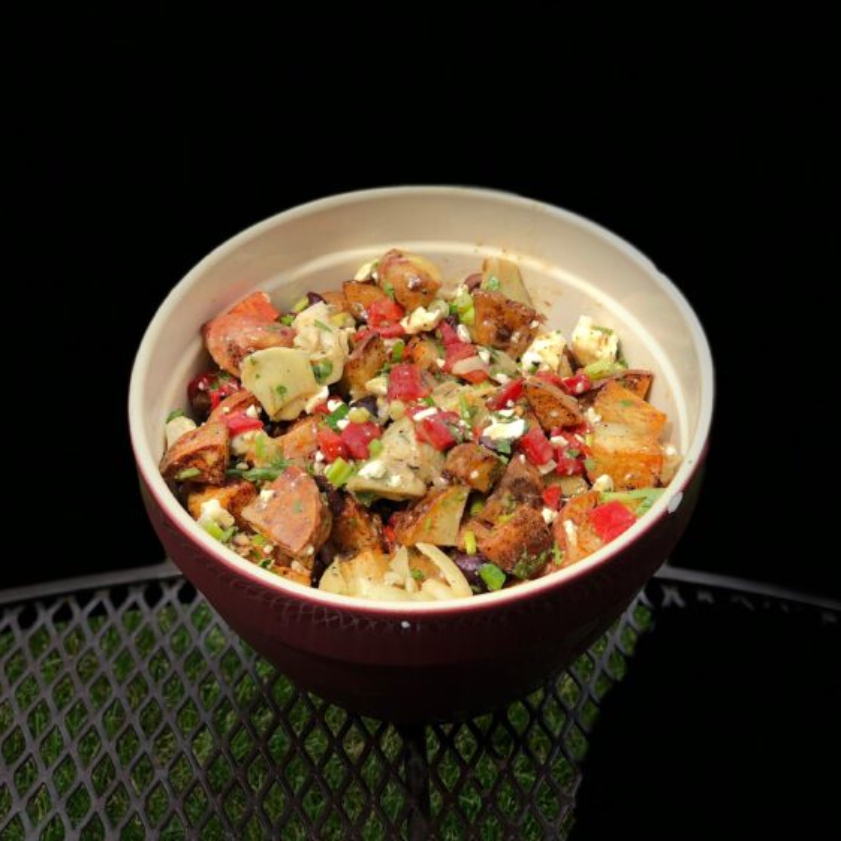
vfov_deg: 27.7
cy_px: 417
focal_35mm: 62
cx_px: 415
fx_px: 1704
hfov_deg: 27.7
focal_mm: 6
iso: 16
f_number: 2.4
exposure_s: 1/552
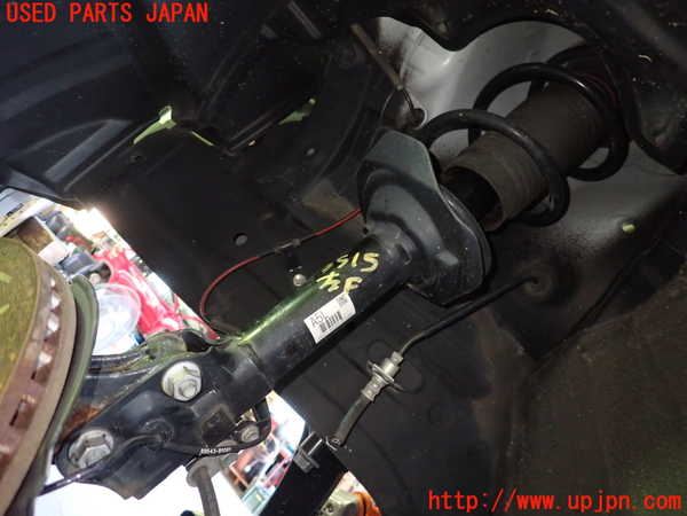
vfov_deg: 54.9
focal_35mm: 25
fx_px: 496
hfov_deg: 69.4
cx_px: 344
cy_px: 258
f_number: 2
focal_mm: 4.5
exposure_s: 1/25
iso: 800
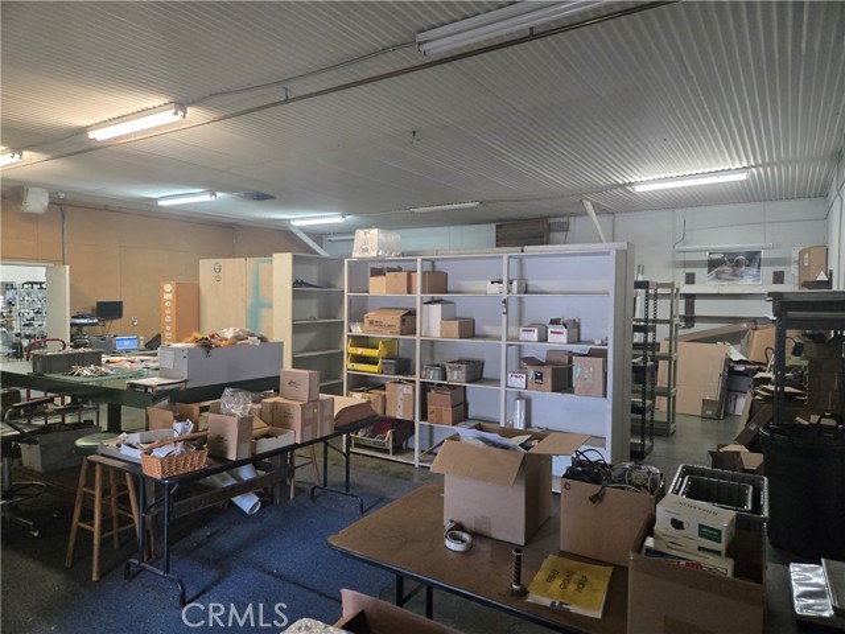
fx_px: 561
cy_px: 317
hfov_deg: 73.9
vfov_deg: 58.9
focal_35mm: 23
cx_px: 422
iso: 800
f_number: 1.8
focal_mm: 5.4
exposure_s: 1/120
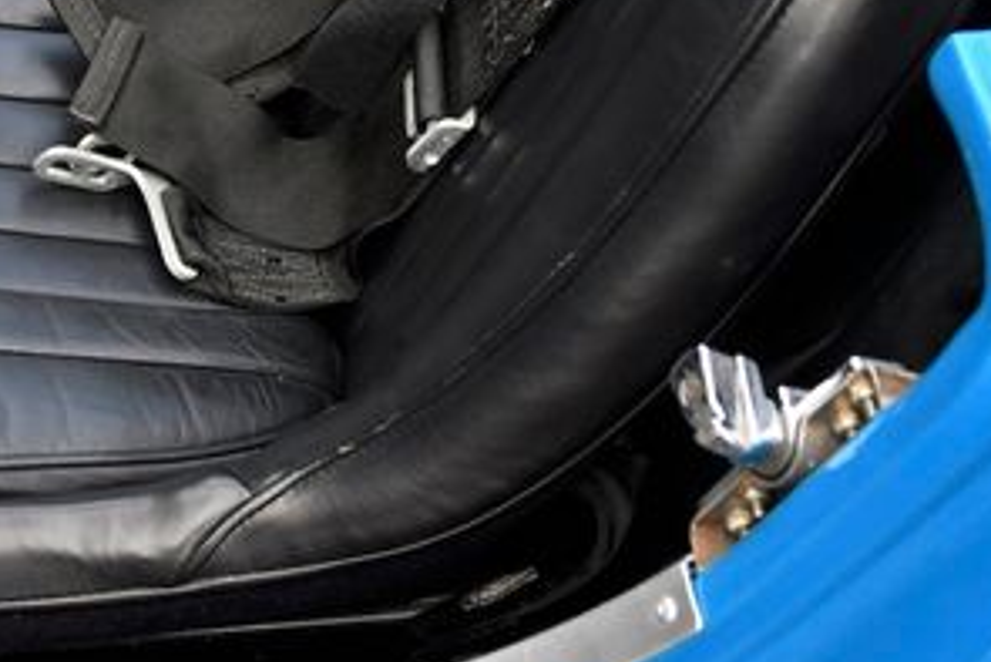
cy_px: 25
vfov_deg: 17.2
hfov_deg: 24.7
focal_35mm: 78
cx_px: -13
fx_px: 2148
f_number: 5
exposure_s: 1/160
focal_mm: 24
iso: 400
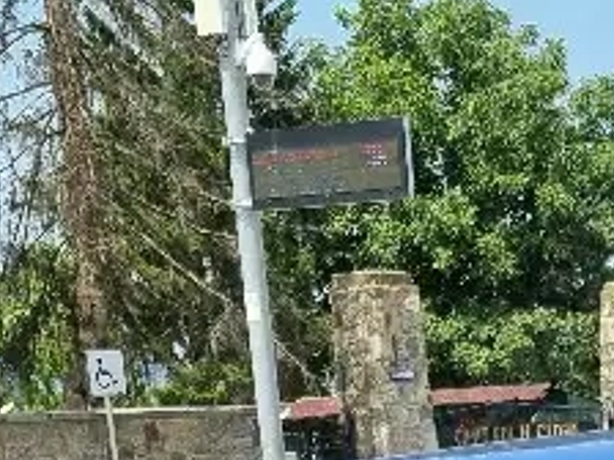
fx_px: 2058
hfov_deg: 16.0
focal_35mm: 116
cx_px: 831
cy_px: 1005
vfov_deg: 11.2
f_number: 1.8
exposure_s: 1/2000
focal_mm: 5.4
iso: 50
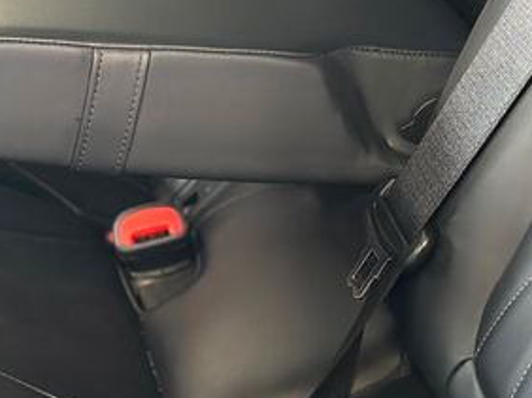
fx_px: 1674
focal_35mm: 109
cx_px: 79
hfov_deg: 17.8
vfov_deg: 13.5
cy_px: 47
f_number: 1.78
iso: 500
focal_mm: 6.86
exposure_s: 1/40
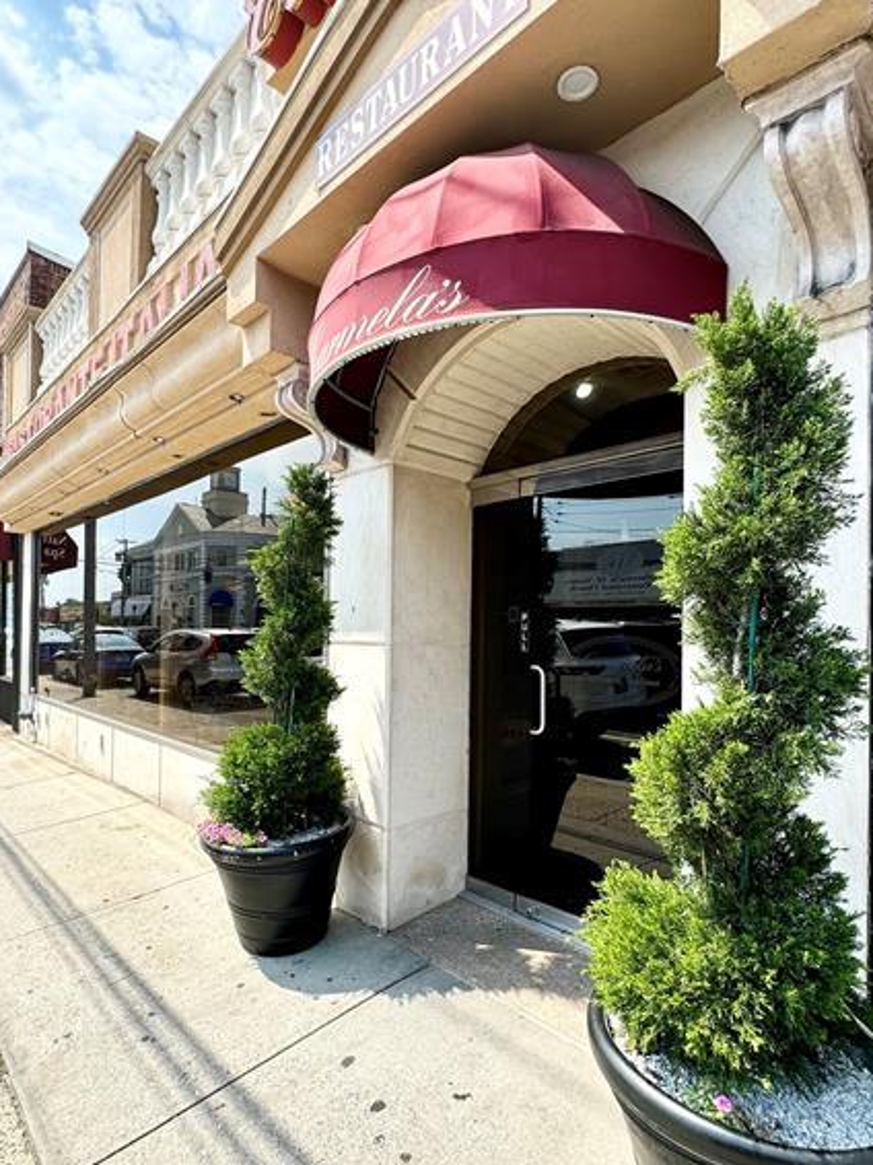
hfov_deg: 68.6
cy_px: 626
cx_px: 410
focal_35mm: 19
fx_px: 639
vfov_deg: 84.5
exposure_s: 1/693
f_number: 2.2
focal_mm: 2.22
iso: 40
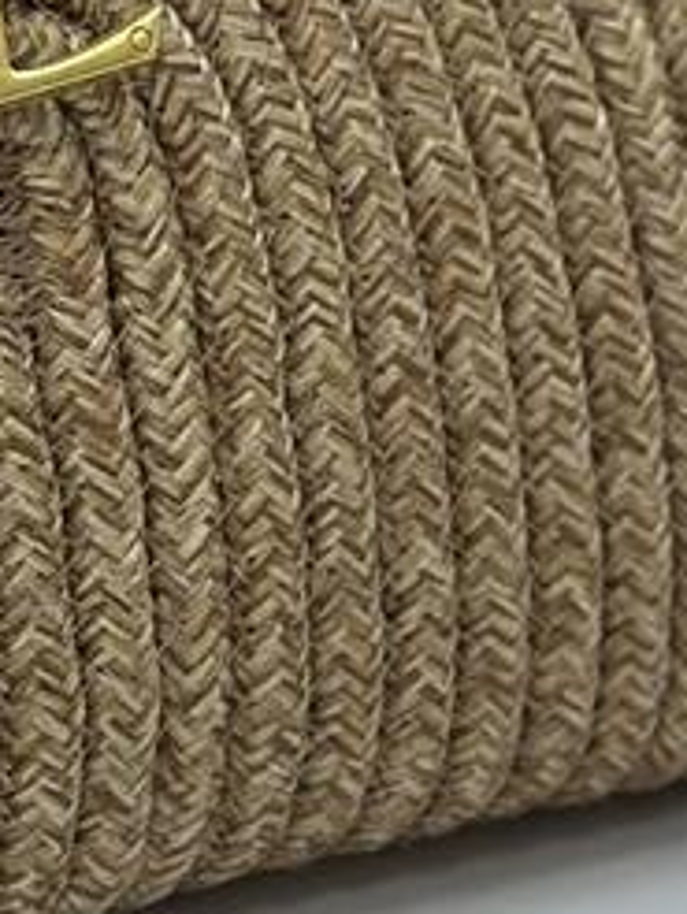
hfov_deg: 5.7
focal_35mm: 260
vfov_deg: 7.4
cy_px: -593
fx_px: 6868
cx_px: -104
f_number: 1.78
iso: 80
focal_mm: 6.86
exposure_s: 1/100
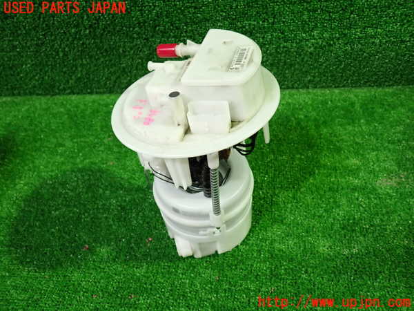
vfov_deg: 46.8
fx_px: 359
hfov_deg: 60.0
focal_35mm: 30
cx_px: 207
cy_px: 156
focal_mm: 5.4
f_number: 2.3
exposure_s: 1/30
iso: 400
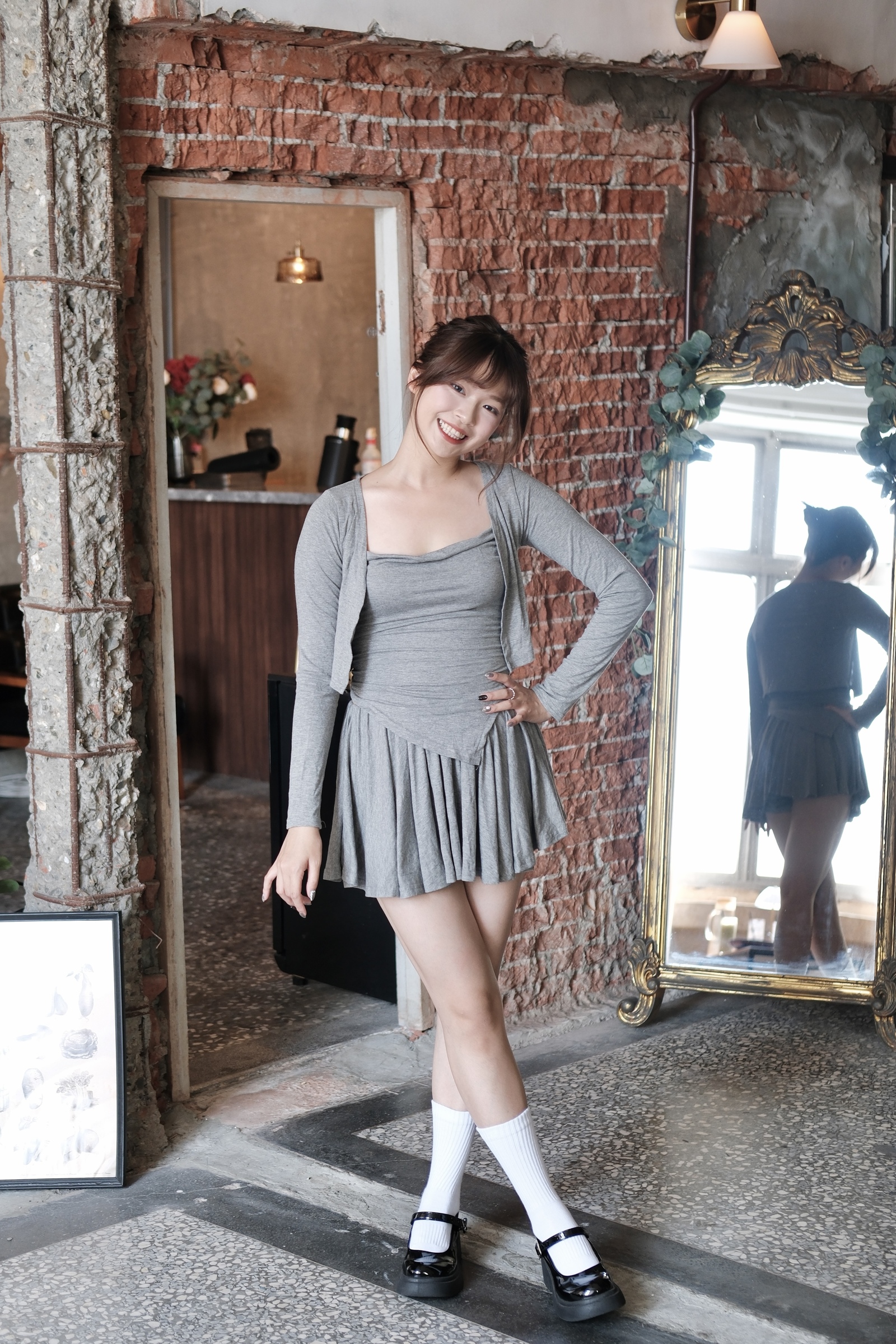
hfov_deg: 25.5
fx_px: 1979
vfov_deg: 37.5
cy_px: 672
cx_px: 448
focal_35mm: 53
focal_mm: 35
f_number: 2.5
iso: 400
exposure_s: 1/105
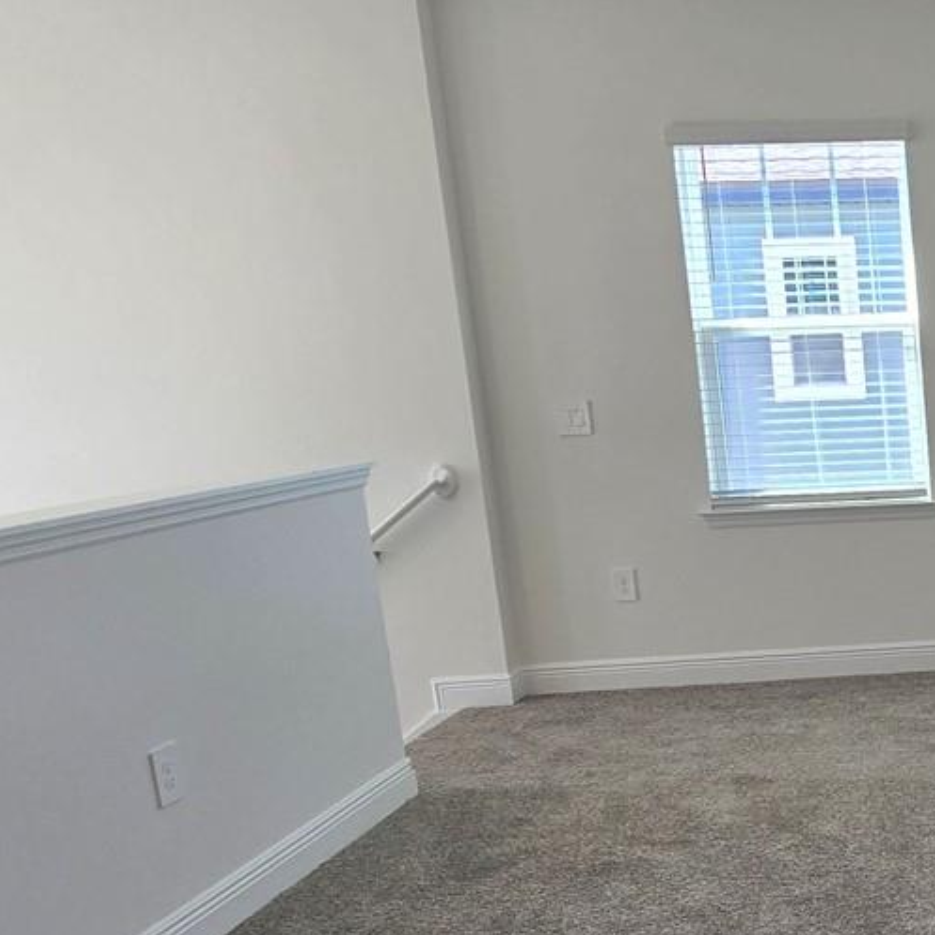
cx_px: 1170
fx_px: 1131
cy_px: 570
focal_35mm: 37
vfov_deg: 44.6
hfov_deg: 34.2
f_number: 2.2
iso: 80
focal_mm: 2.2
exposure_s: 1/120
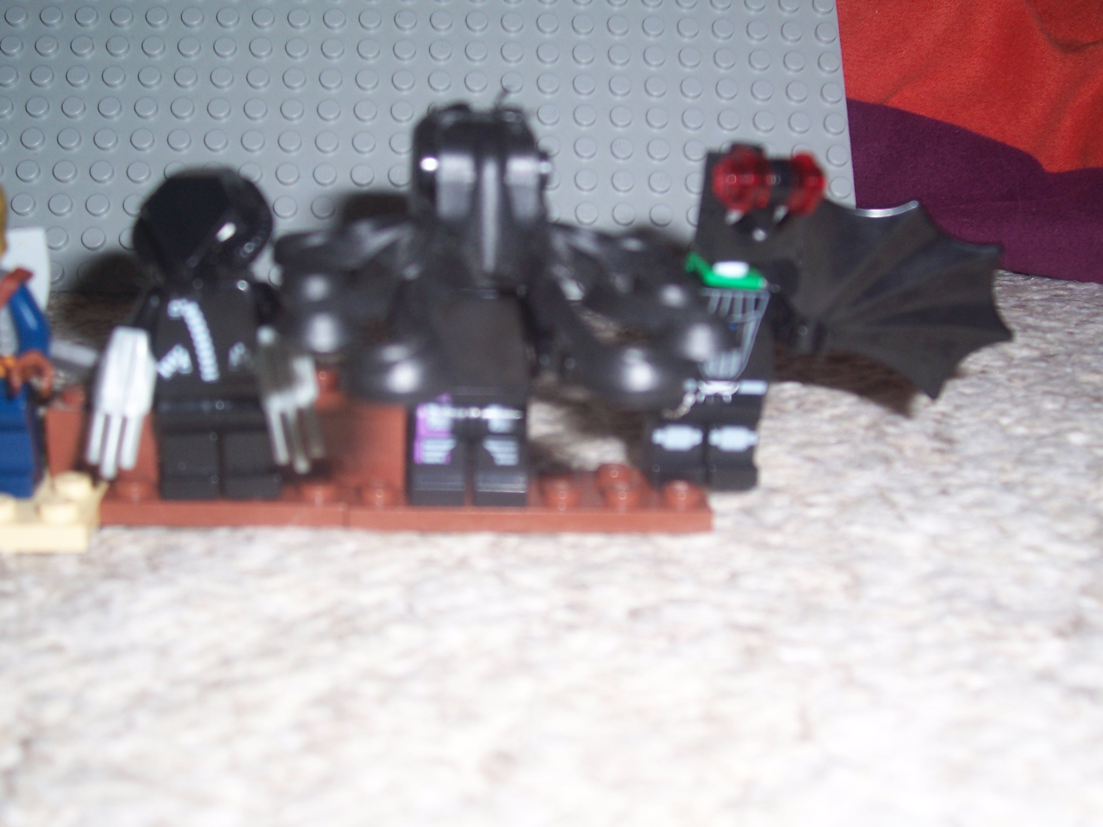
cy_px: 414
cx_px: 552
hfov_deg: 44.8
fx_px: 1338
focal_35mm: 42
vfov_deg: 34.3
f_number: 3
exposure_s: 1/60
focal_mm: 7
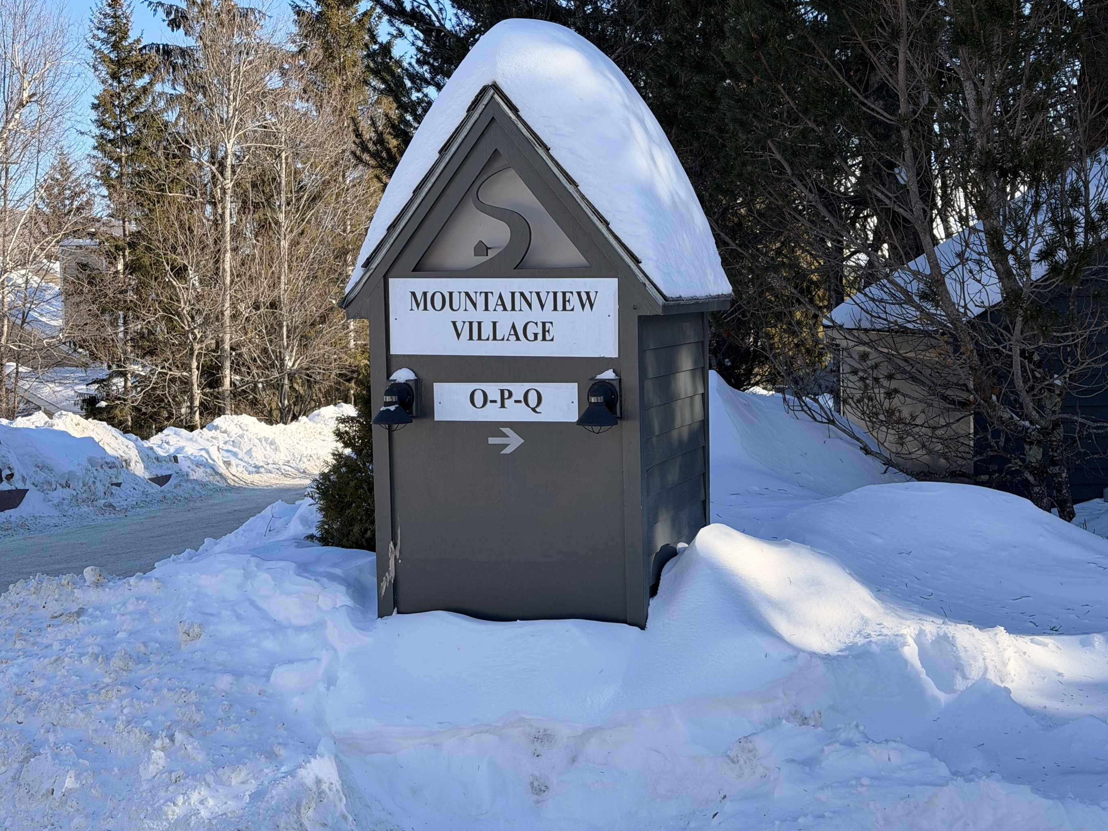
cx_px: 595
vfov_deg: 27.0
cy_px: 386
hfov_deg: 35.5
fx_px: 1728
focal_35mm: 54
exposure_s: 1/1980
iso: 80
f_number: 1.78
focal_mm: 6.76
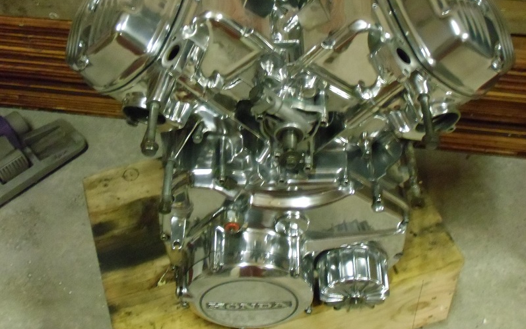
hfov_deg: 40.3
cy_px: 139
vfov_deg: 25.8
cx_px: 263
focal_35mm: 50
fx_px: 717
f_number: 4.2
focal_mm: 8.29
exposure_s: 1/8
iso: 800
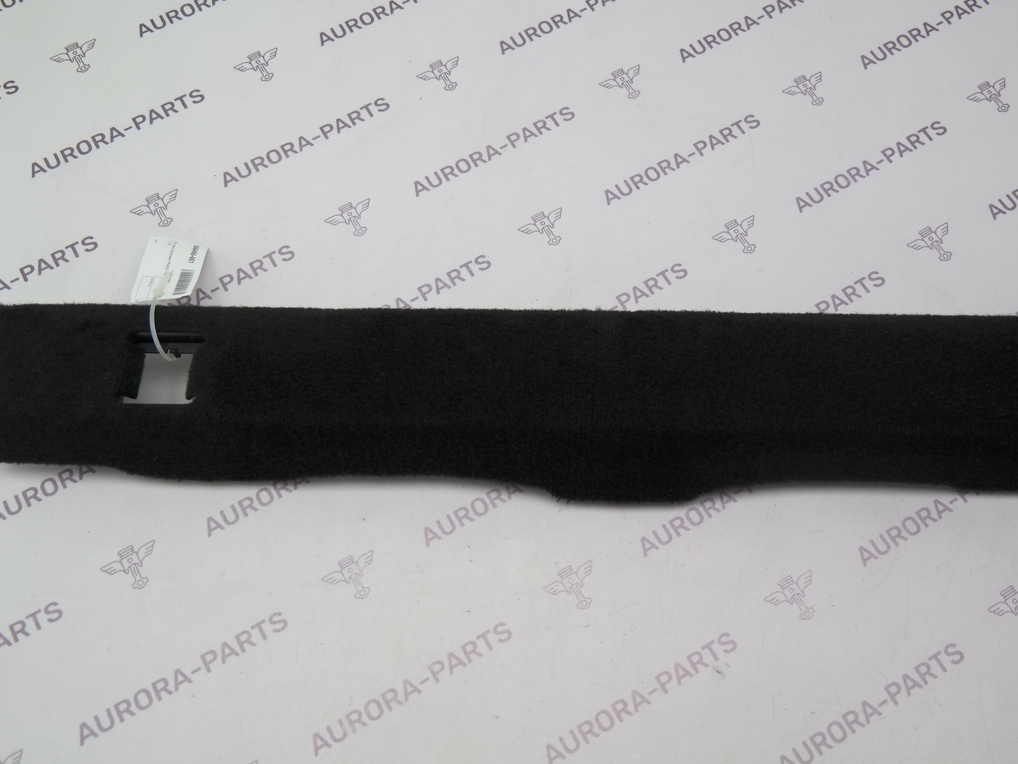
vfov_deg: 39.6
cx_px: 607
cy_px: 351
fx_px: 1059
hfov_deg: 51.0
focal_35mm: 36
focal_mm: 18
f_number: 3.5
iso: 100
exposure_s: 1/80
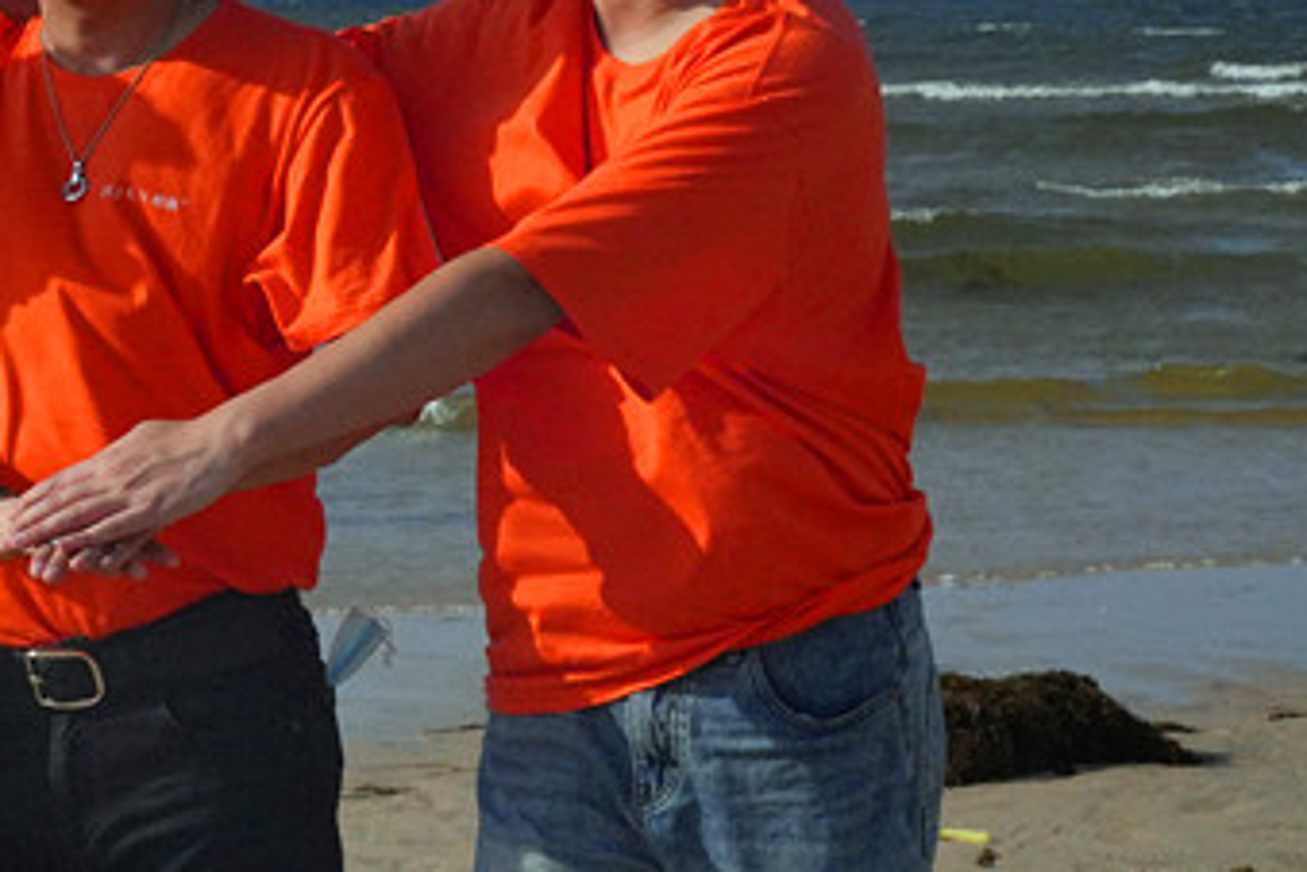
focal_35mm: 144
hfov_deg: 14.1
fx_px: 5228
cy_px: 365
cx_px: 58
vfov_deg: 9.5
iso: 3200
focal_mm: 61
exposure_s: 1/5000
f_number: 20
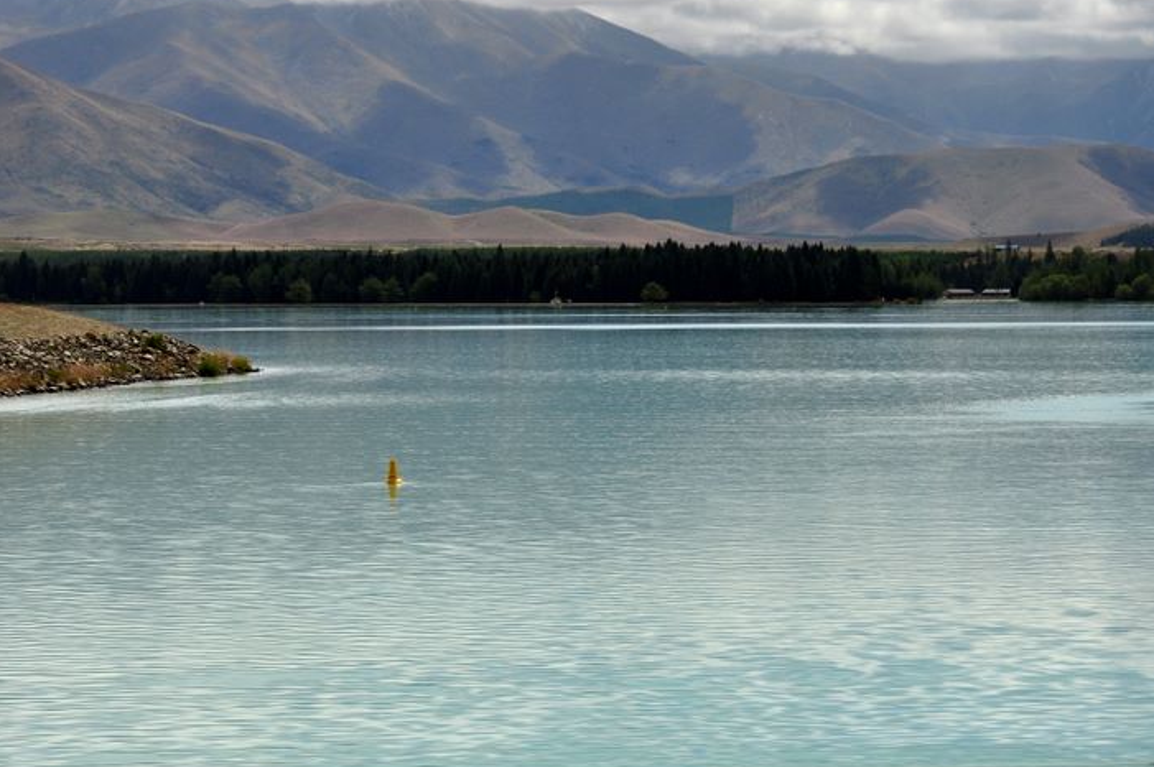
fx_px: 4067
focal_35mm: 127
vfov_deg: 10.8
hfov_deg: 16.1
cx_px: 812
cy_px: 245
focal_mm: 58
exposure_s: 1/200
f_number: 10
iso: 200
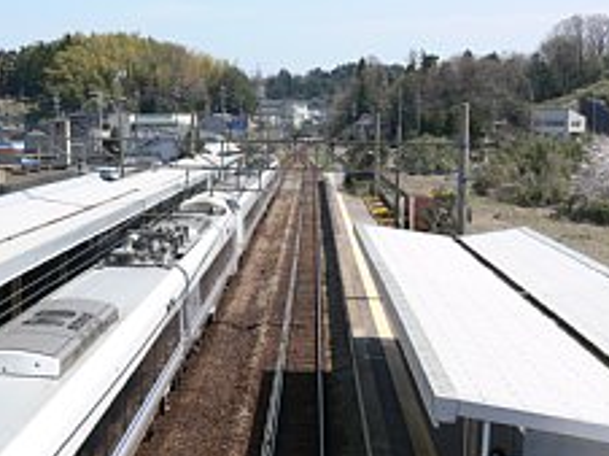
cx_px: 148
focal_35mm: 62
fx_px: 1090
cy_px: 224
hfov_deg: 30.7
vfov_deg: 23.6
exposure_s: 1/320
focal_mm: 7.4
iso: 80
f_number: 5.6
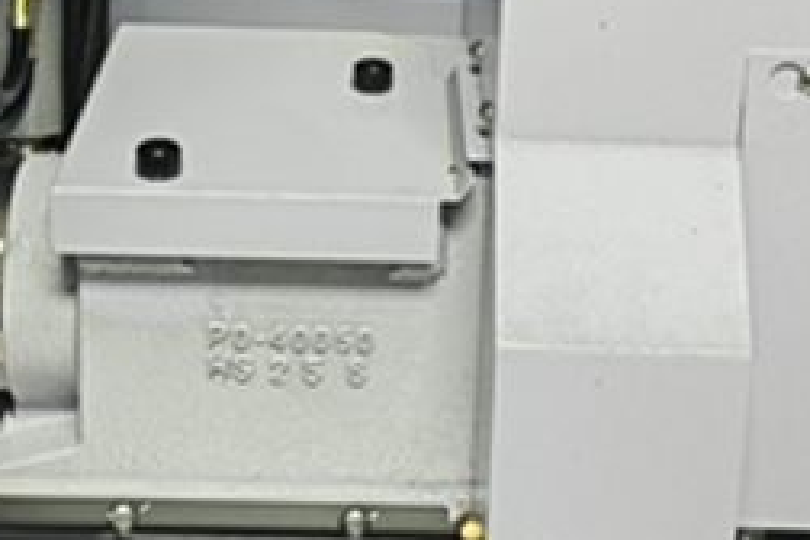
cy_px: 45
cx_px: 389
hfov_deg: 22.9
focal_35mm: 89
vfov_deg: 15.2
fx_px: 2002
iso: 100
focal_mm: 5.54
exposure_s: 1/33.3
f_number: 1.8
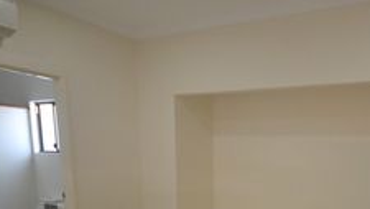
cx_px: 308
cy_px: 230
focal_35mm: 36
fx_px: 354
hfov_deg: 50.9
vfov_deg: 29.6
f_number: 4.2
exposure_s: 1/60
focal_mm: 11
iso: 1000
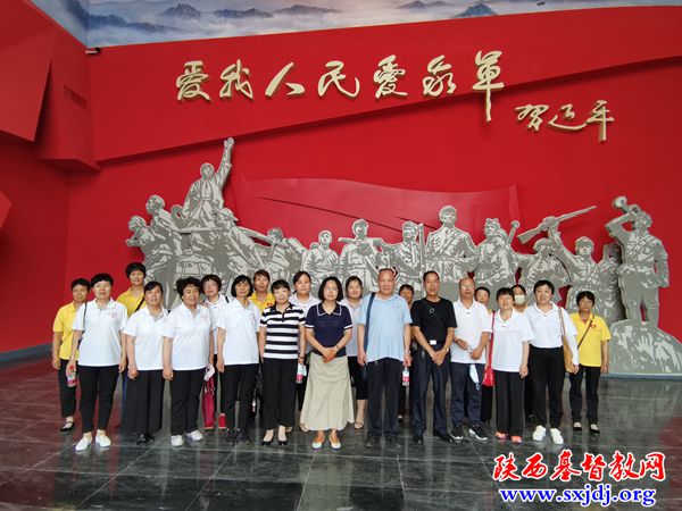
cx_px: 341
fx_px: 433
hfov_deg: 76.4
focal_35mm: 22
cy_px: 256
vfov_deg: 61.1
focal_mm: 2.26
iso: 80
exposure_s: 1/50
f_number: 2.2
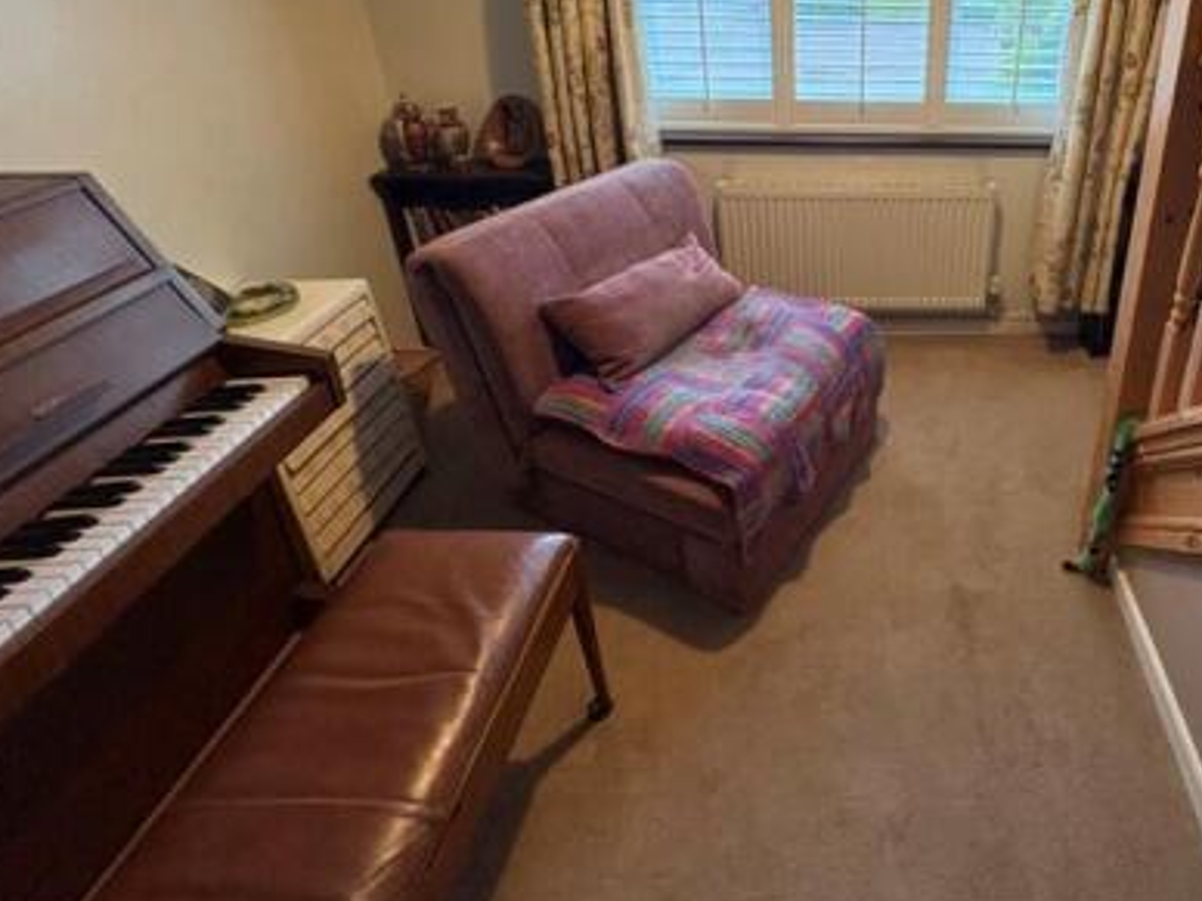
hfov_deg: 74.2
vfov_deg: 60.8
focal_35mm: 21
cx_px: 880
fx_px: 729
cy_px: 255
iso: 250
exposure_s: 1/60
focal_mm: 2.22
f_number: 2.2
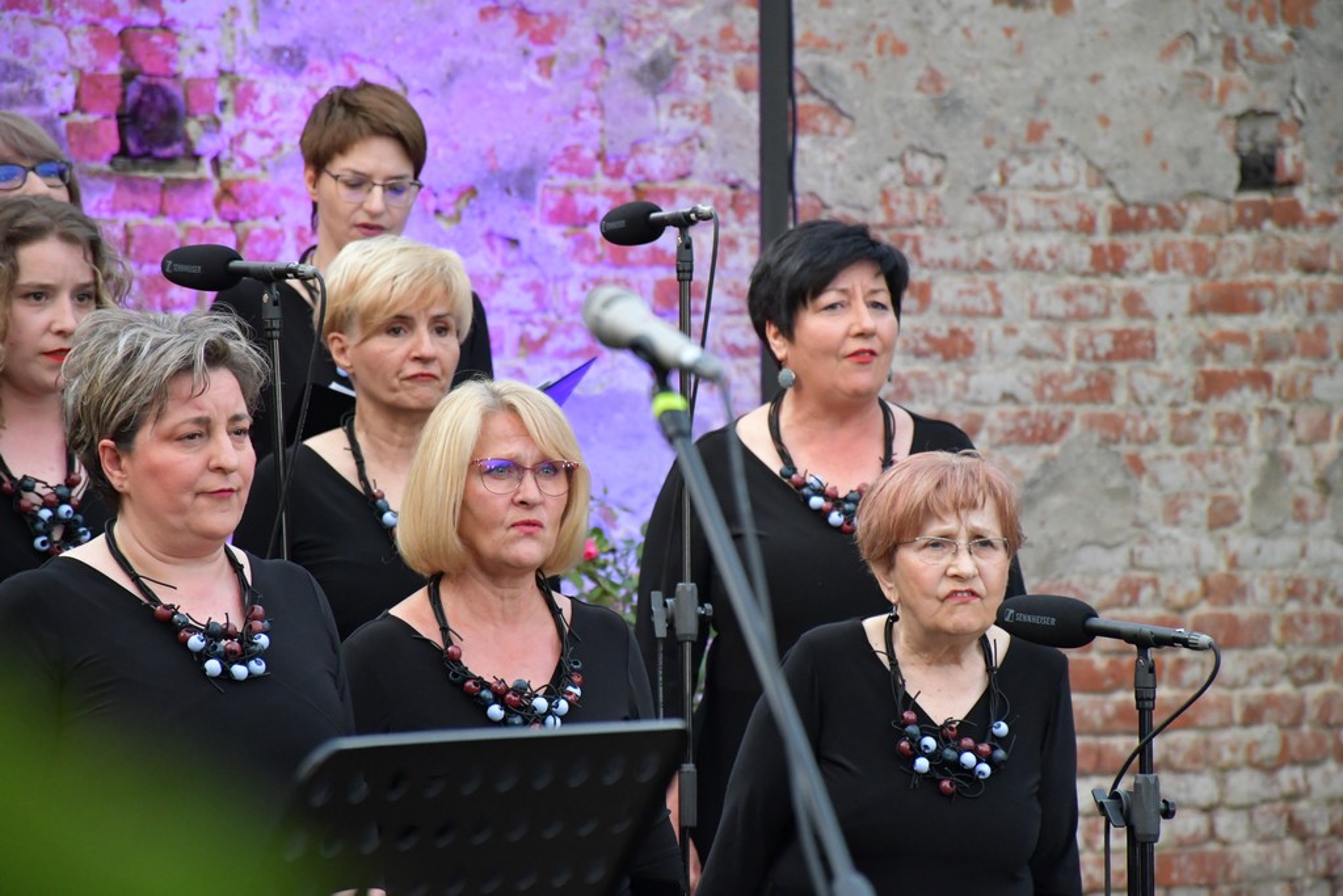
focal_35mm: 210
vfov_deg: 6.5
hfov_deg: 9.8
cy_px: 448
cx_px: 672
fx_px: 7835
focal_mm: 140
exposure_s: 1/400
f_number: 5.6
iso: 3200
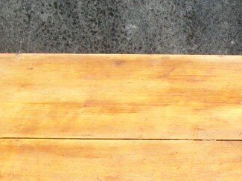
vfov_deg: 11.5
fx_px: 881
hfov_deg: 15.3
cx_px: 252
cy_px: 223
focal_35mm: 126
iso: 80
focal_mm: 5.7
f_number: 8.8
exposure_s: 1/100
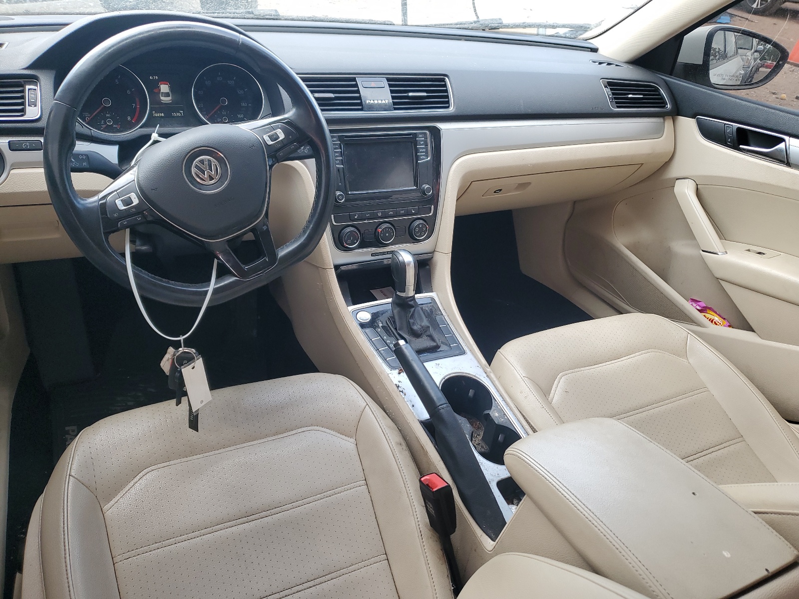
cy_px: 300
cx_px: 400
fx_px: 600
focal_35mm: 26
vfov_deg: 53.1
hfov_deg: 67.3
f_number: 1.5
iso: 56
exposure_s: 1/120
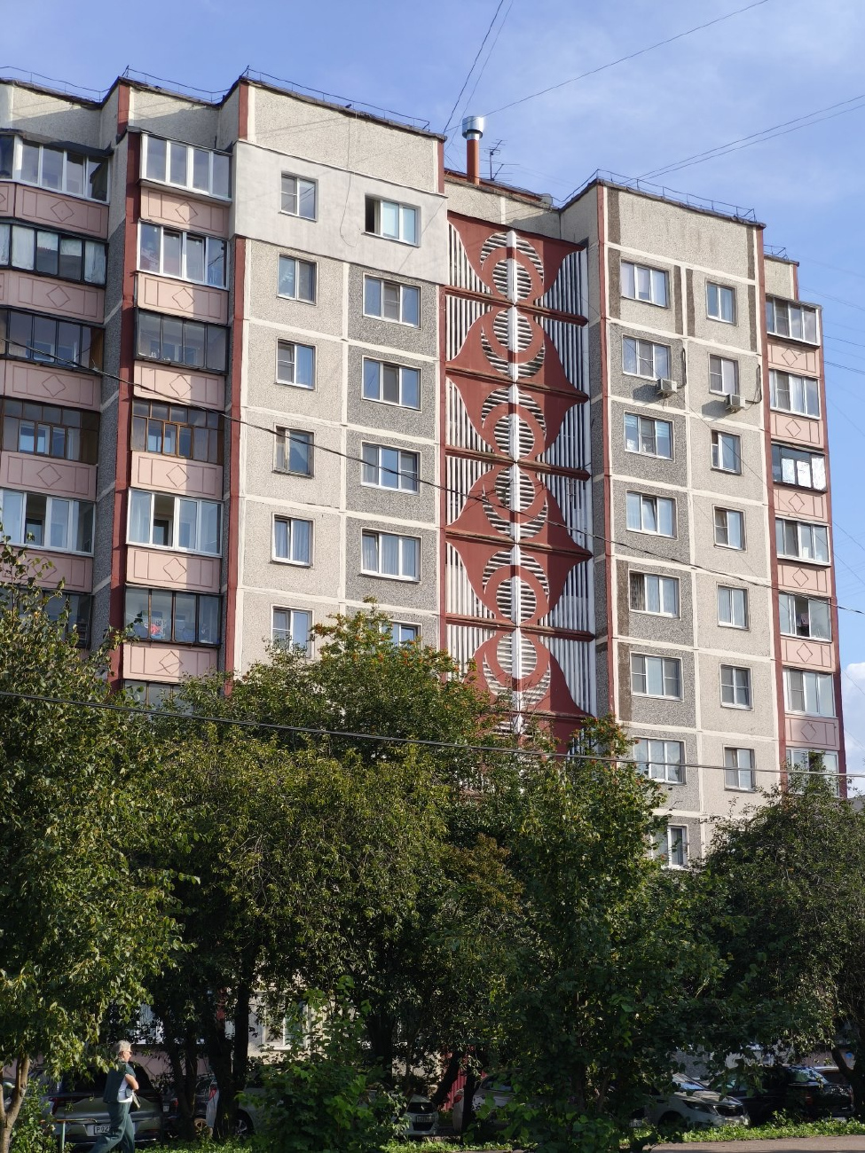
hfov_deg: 29.1
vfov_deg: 38.2
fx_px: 1666
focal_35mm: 50
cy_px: 576
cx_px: 432
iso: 50
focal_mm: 7.1
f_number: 1.9
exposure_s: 1/446
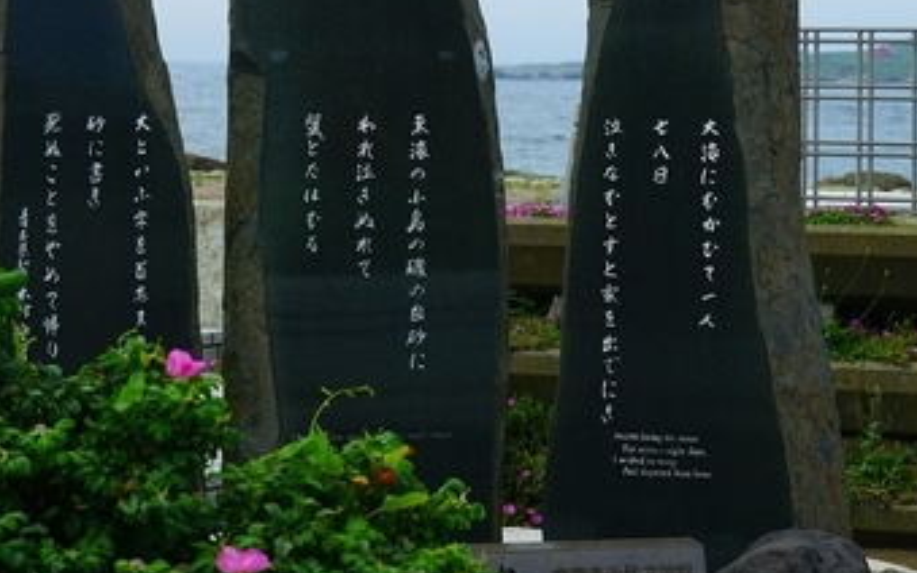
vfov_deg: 11.0
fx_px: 2949
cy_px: 16
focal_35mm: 118
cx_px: 560
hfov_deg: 17.7
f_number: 4
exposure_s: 1/2000
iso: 400
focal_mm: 49
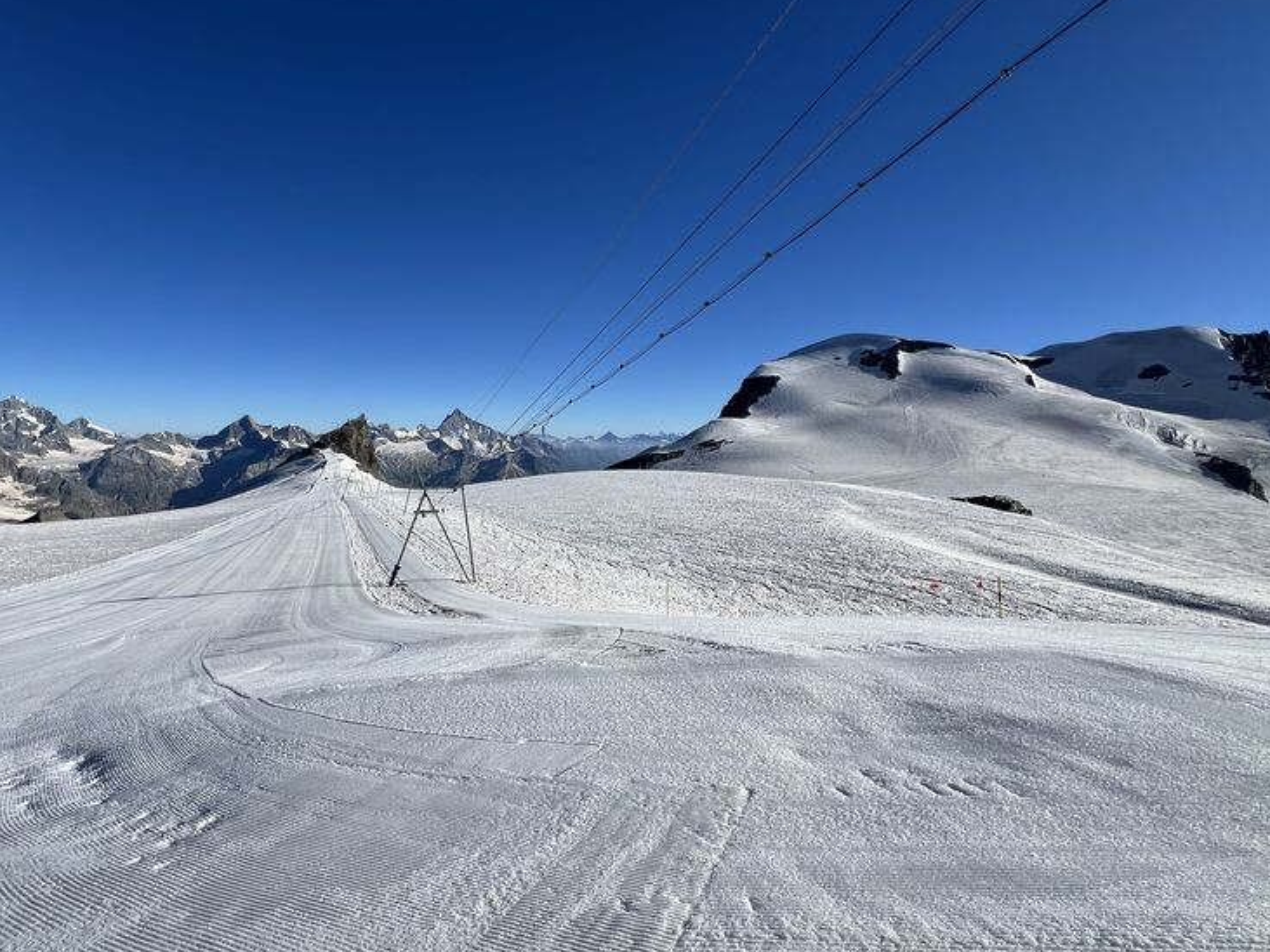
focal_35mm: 16
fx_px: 587
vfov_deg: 78.1
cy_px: 463
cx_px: 502
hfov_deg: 93.2
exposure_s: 1/3650
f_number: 1.8
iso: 32
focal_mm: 1.57
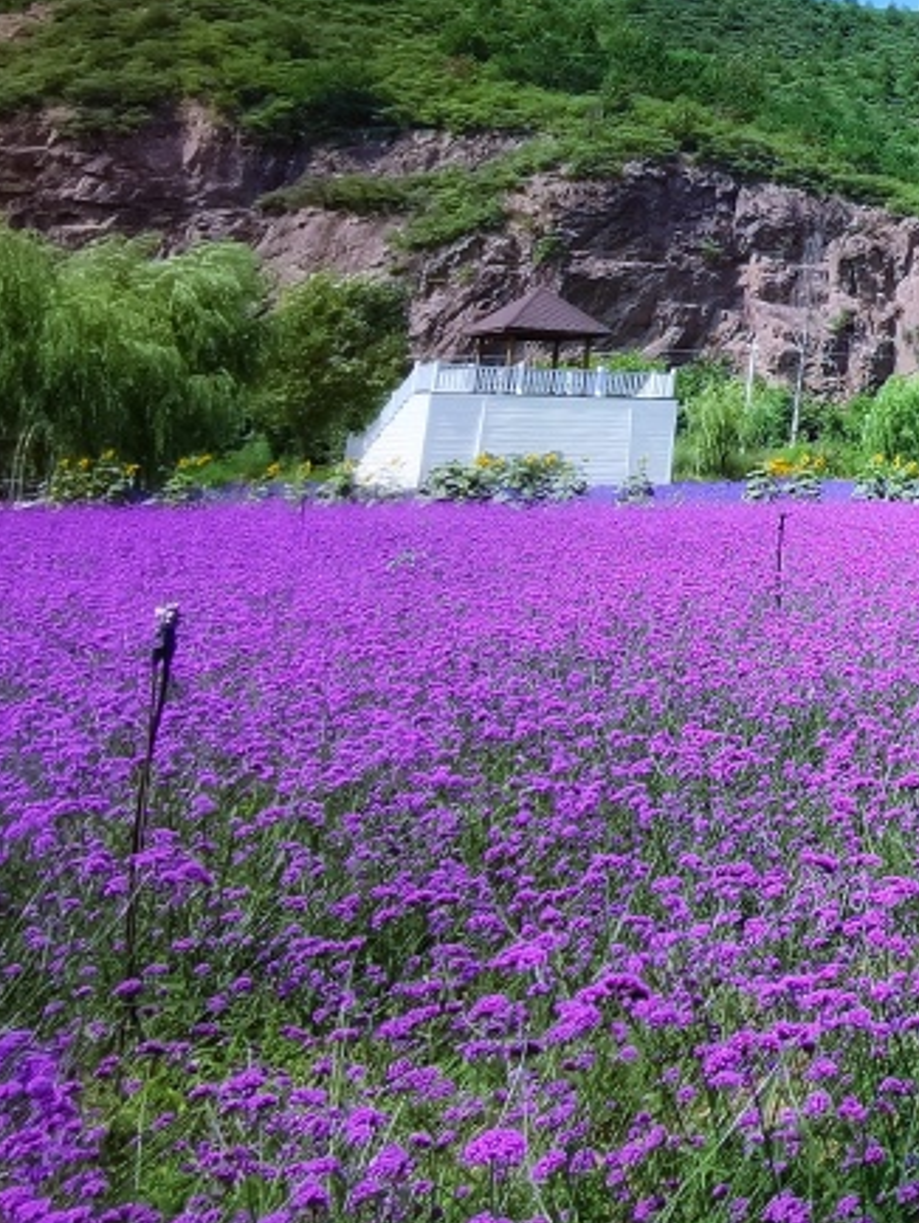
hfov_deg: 20.7
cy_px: 144
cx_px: 1683
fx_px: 1662
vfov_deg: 38.0
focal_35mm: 47
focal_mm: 2.26
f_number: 2.2
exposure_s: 1/1025
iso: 50
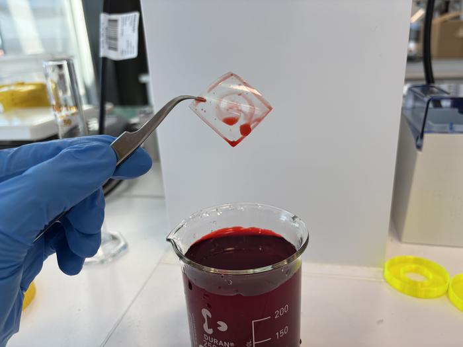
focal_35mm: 26
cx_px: 232
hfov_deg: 67.3
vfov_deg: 53.1
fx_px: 348
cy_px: 174
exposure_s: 1/174
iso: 40
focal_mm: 5.96
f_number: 1.6
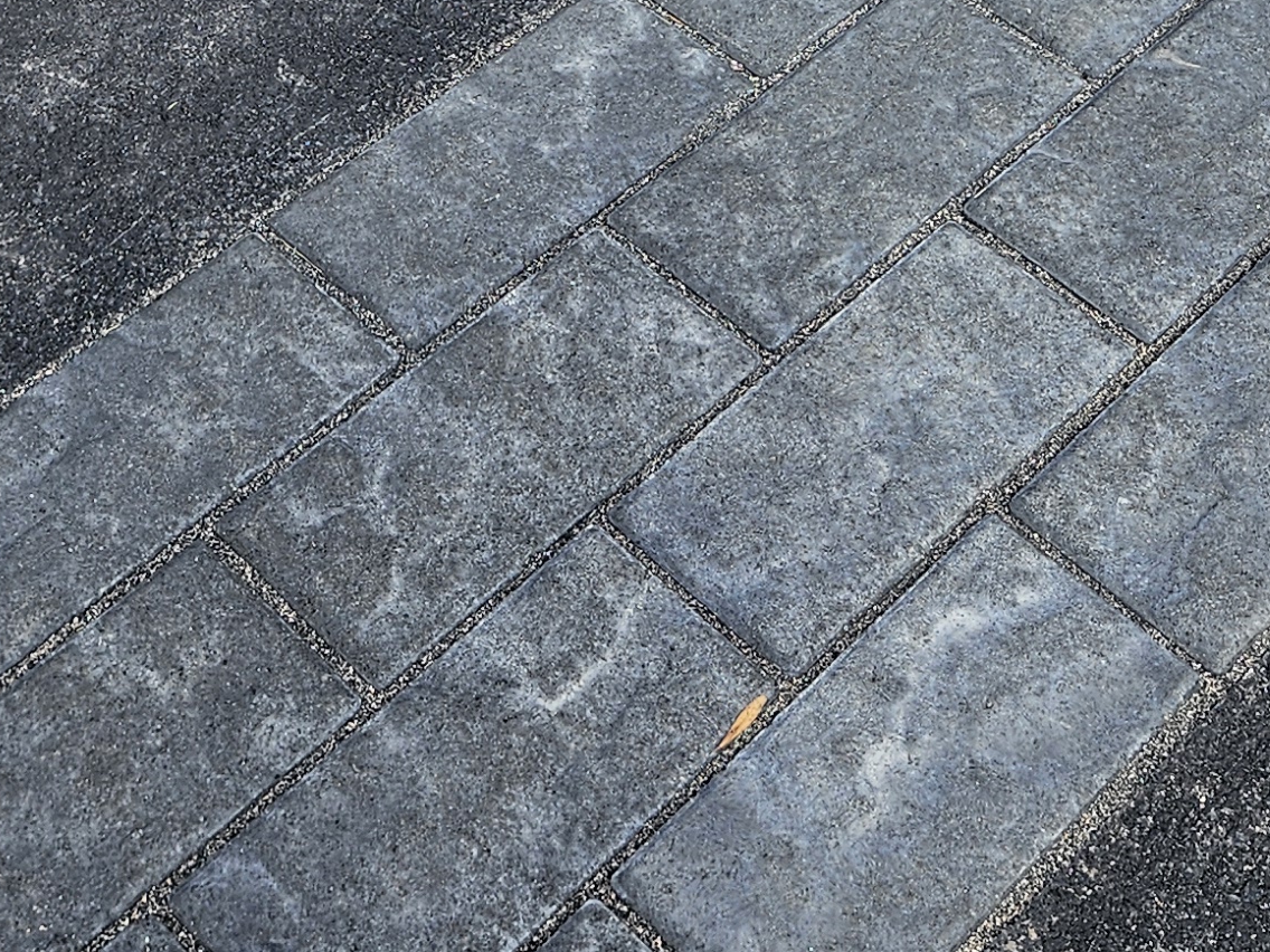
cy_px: -626
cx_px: 703
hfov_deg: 24.1
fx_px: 2972
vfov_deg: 16.1
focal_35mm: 81
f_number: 1.8
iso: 25
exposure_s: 1/841
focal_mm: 5.4
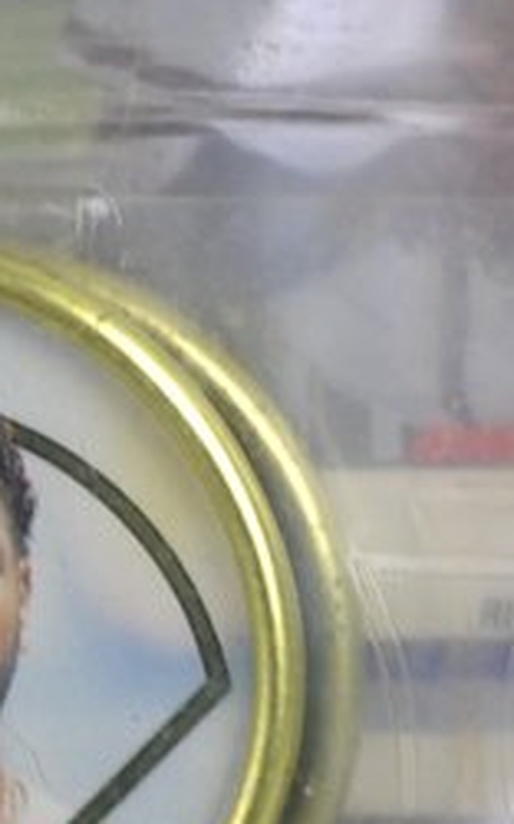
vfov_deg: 5.0
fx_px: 9379
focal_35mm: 418
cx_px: 463
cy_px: 671
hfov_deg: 3.1
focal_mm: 40
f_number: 3.5
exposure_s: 1/50
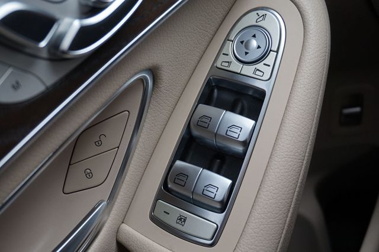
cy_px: 126
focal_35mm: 48
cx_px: 190
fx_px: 505
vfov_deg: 28.0
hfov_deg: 41.1
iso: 250
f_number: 5
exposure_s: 1/60
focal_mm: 32
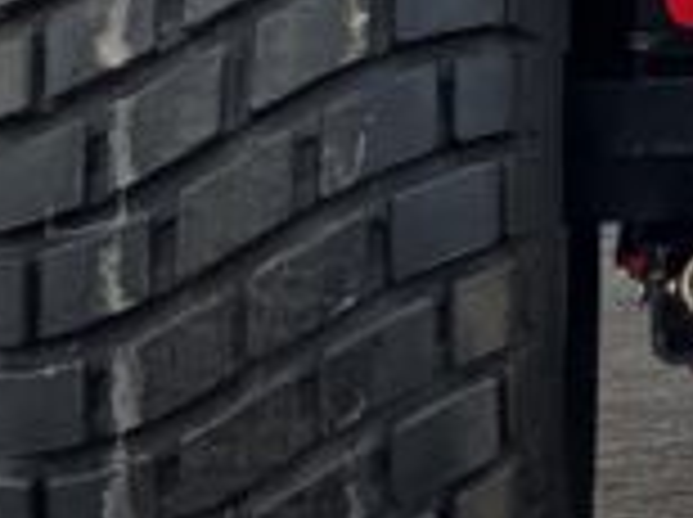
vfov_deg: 7.5
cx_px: 1368
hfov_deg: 9.6
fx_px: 3858
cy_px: -410
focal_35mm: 193
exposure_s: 1/524
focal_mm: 3
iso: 16
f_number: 1.8
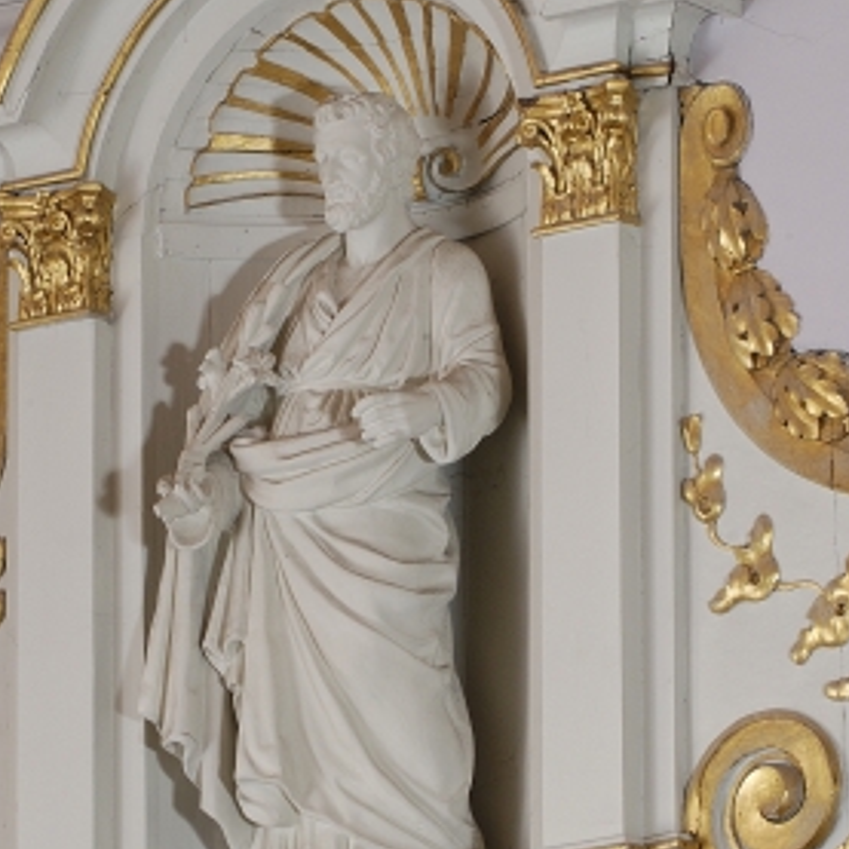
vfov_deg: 4.9
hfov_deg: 4.9
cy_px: 512
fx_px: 9989
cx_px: 325
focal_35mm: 360
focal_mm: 102
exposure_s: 1/2
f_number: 11
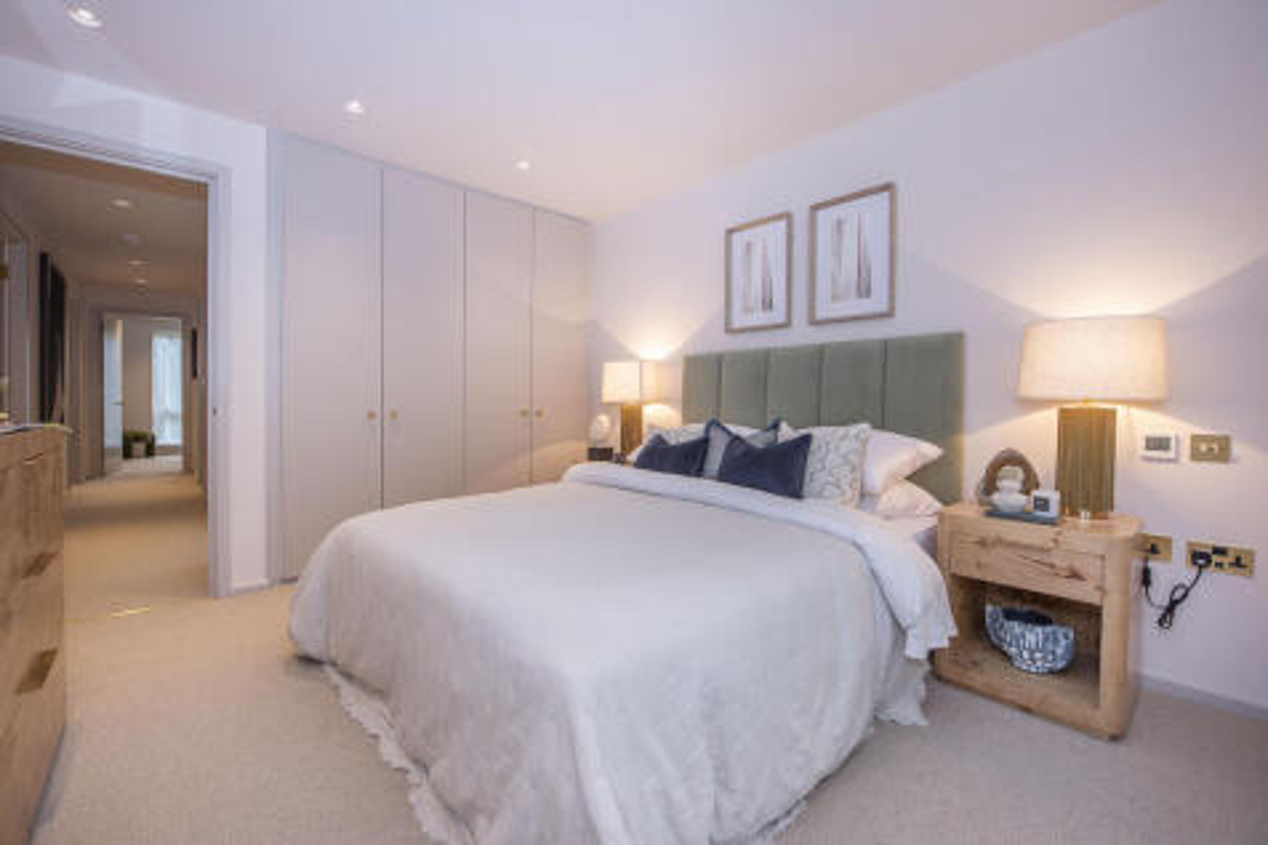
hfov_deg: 104.3
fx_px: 493
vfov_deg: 81.2
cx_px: 634
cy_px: 422
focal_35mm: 14
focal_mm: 14
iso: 500
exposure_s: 1/30
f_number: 6.3
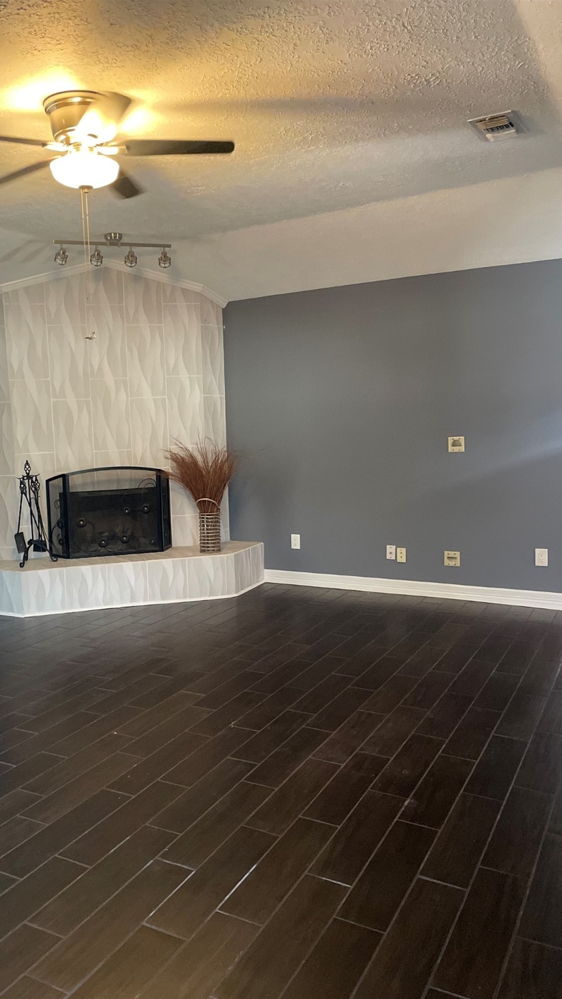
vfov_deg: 66.1
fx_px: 768
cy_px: 511
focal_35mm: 29
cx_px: 203
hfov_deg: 39.9
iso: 500
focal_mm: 4.2
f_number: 1.6
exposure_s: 1/60
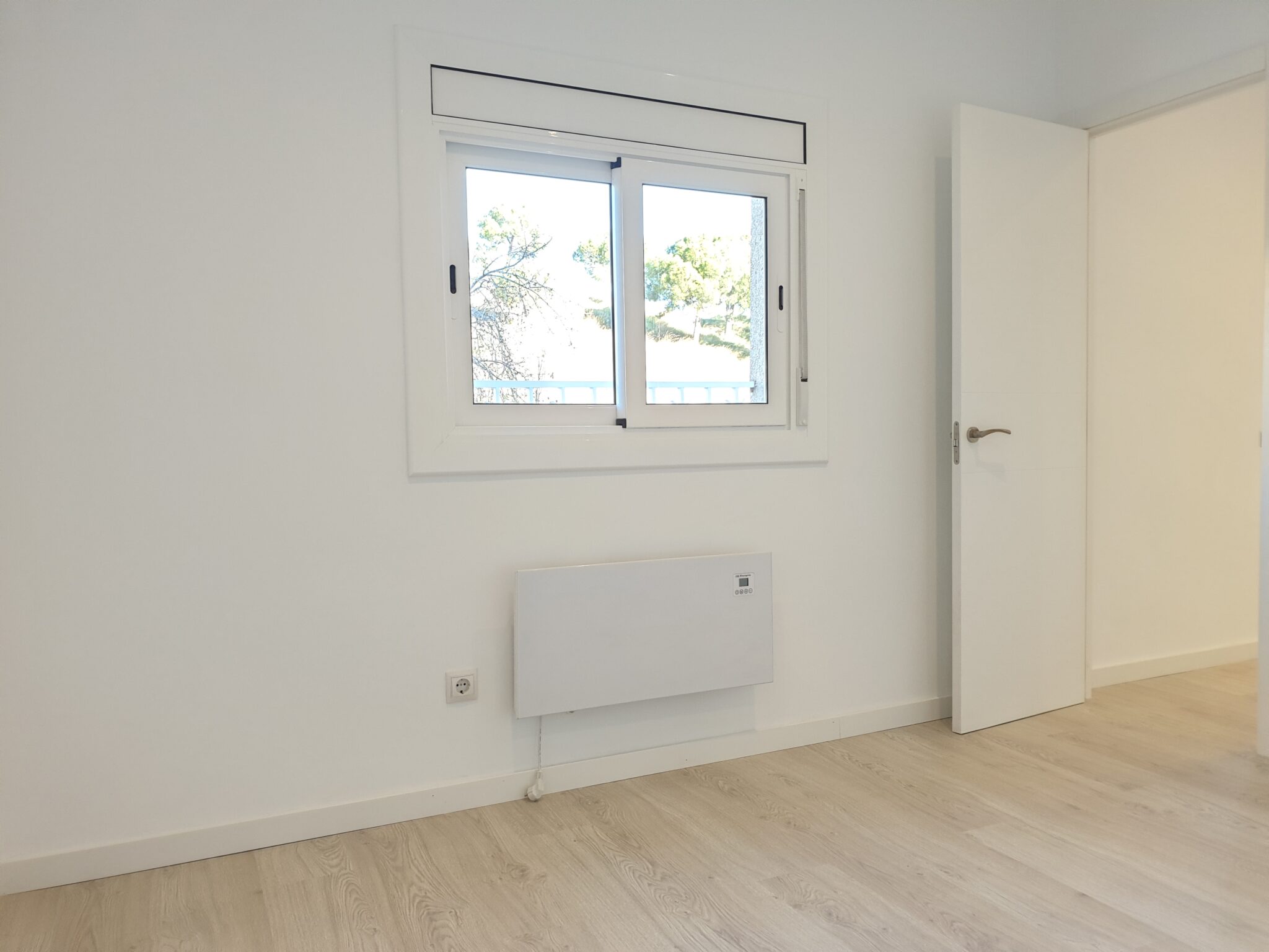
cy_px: 476
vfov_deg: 53.1
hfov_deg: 67.3
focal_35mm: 26
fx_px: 953
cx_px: 634
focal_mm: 4.3
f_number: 2.4
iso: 160
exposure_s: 1/50
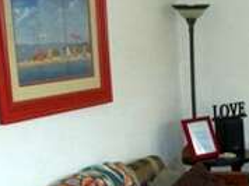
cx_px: 468
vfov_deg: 14.5
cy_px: 197
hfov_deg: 16.1
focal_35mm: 100
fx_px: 718
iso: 64
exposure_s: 1/160
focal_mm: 4.6
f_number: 2.8
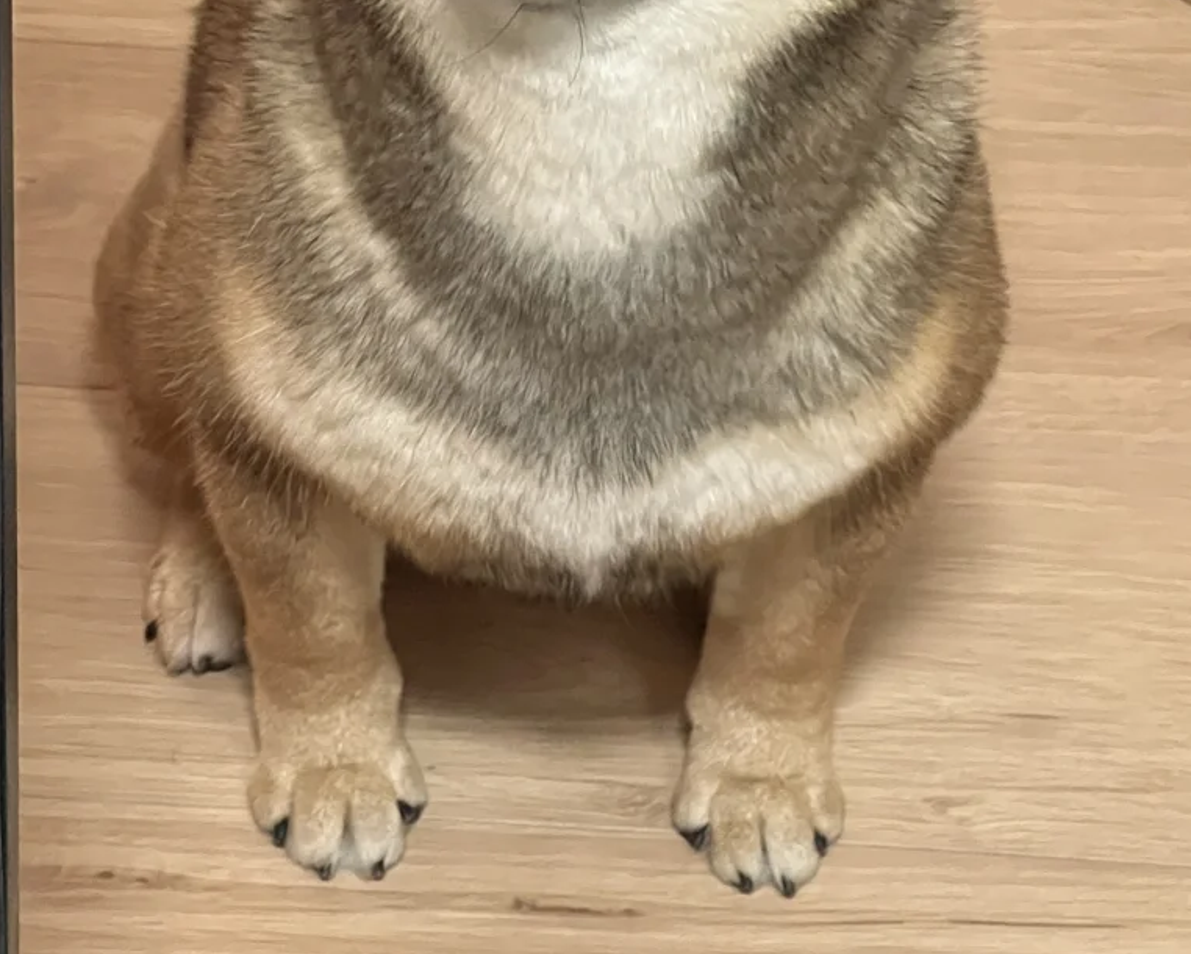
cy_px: 106
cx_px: 580
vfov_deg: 10.8
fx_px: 5007
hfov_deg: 13.6
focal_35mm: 142
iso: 1000
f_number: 2.8
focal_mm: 9
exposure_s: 1/36
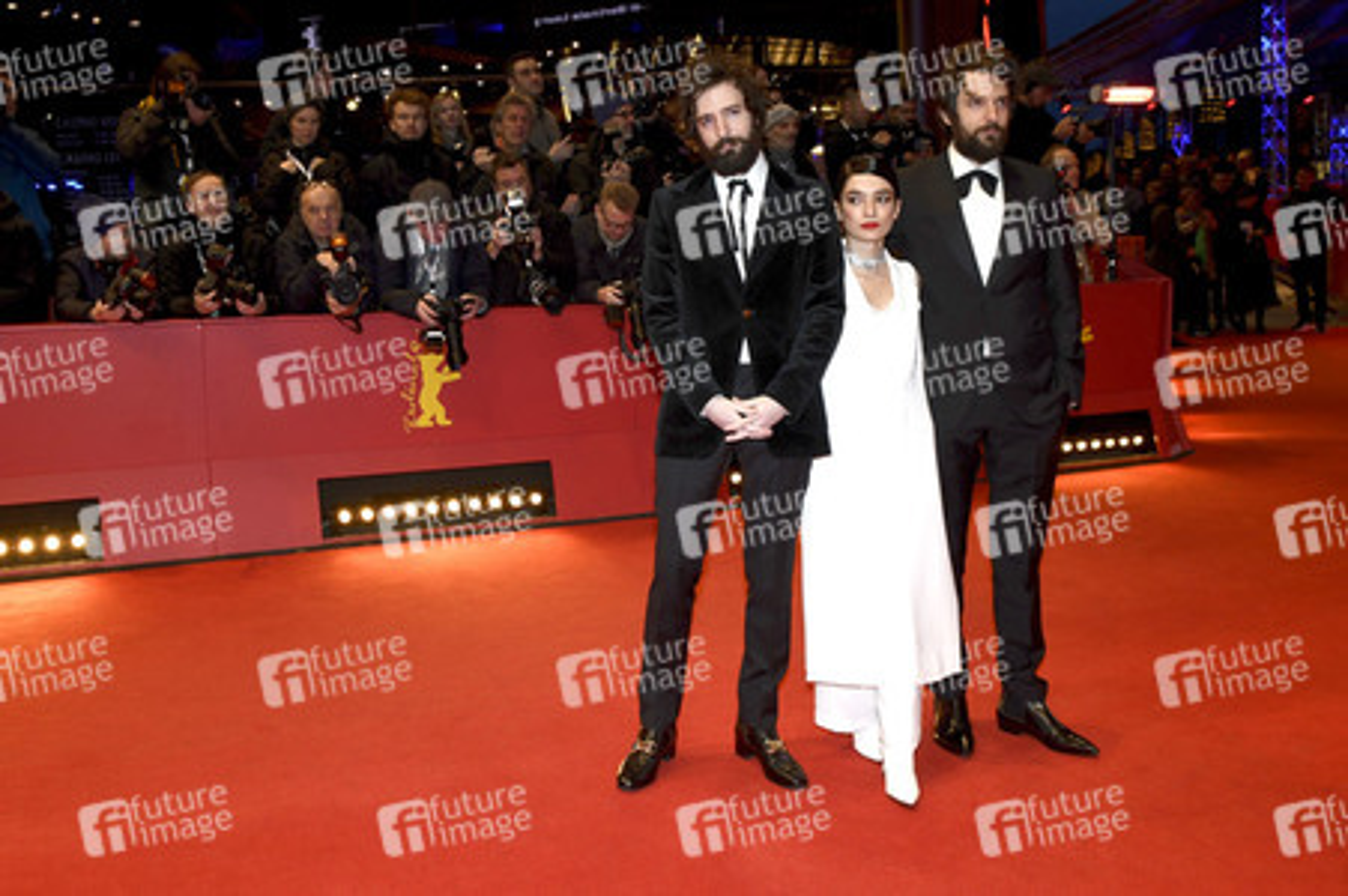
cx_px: 674
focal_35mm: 30
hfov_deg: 62.0
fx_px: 1122
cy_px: 448
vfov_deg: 43.5
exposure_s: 1/200
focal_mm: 20
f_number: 5.6
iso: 640
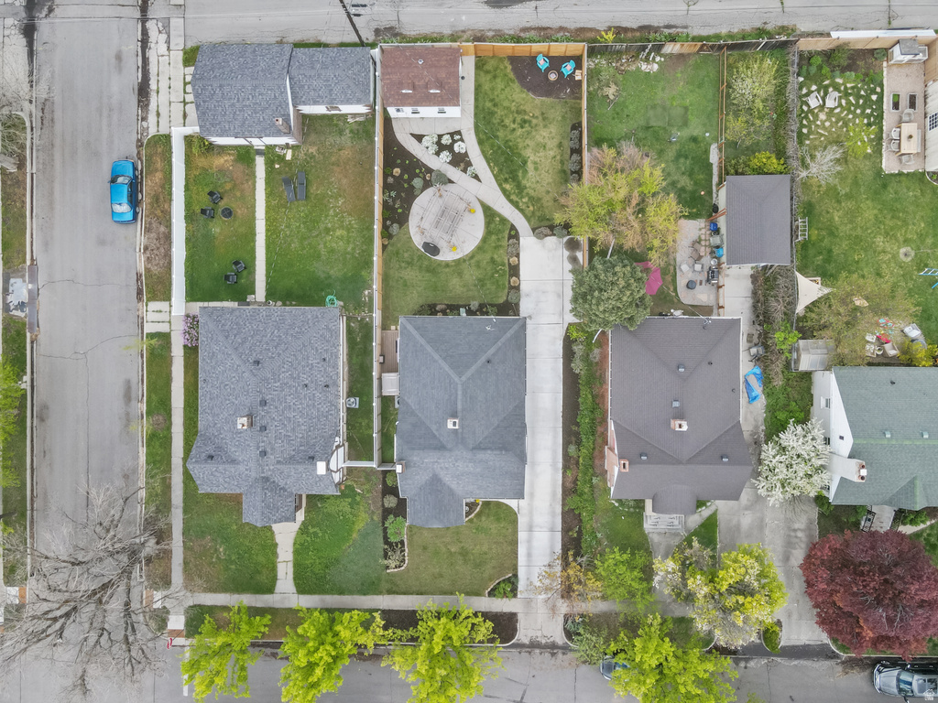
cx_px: 469
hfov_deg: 71.6
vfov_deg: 56.8
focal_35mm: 24
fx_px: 650
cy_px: 352
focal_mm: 4.5
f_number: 2.8
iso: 110
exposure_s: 1/320
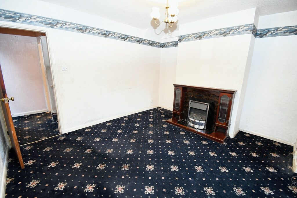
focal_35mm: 15
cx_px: 148
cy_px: 99
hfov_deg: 100.4
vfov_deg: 77.3
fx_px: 124
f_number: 4.5
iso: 800
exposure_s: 1/10
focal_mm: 10
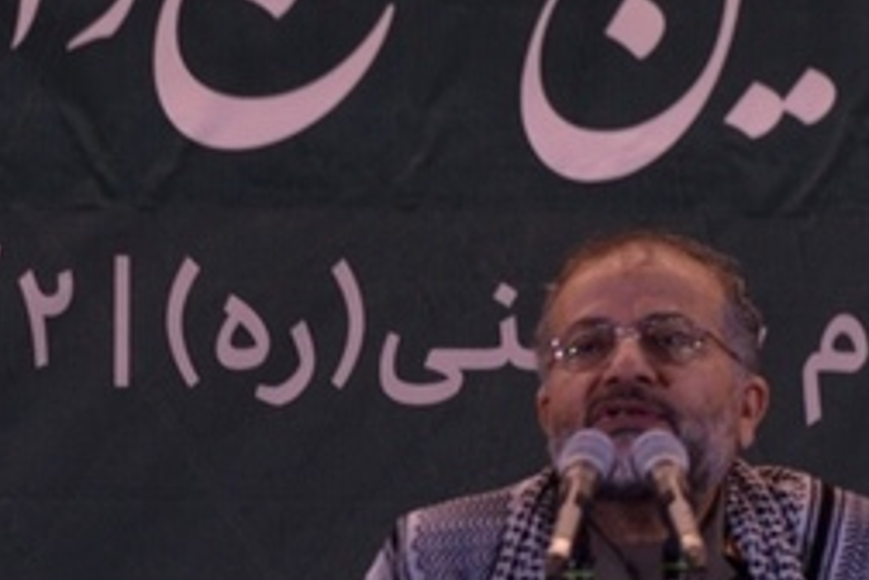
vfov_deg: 2.2
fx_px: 15303
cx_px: 821
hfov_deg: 3.3
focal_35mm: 634
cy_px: 549
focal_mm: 200
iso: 640
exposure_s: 1/100
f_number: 5
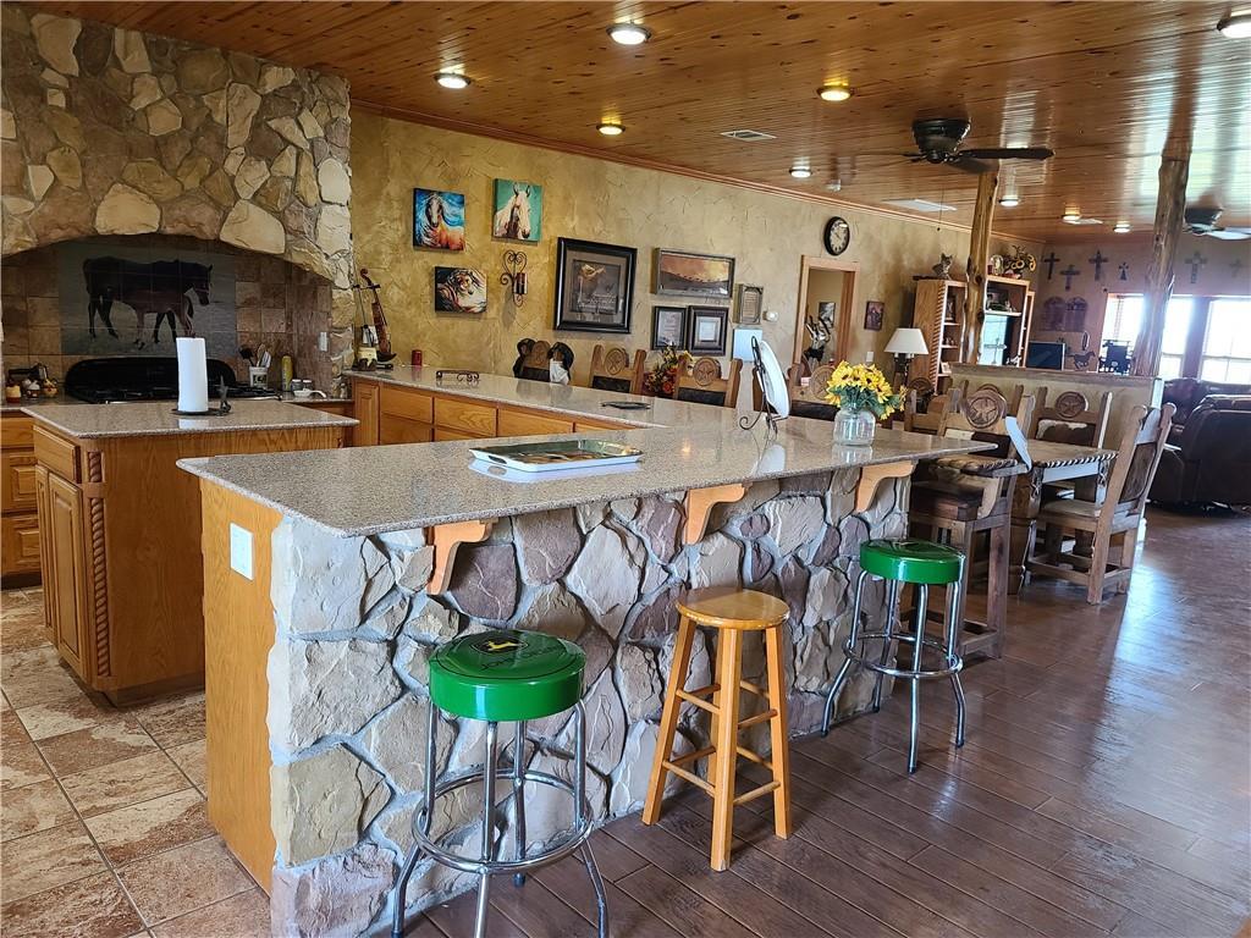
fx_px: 903
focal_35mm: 25
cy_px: 469
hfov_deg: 69.4
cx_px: 626
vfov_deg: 54.9
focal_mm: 7
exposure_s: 1/39
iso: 200
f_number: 1.8
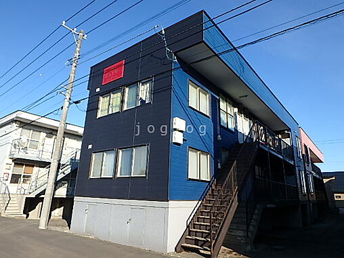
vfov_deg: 56.8
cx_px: 172
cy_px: 129
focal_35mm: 24
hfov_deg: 71.6
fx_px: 239
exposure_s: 1/640
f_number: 3.9
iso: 125
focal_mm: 4.2
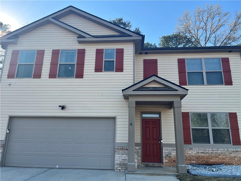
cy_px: 90
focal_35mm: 26
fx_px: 181
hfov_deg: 67.3
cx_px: 120
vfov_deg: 53.1
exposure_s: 1/1175
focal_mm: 5.1
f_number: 1.6
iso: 50
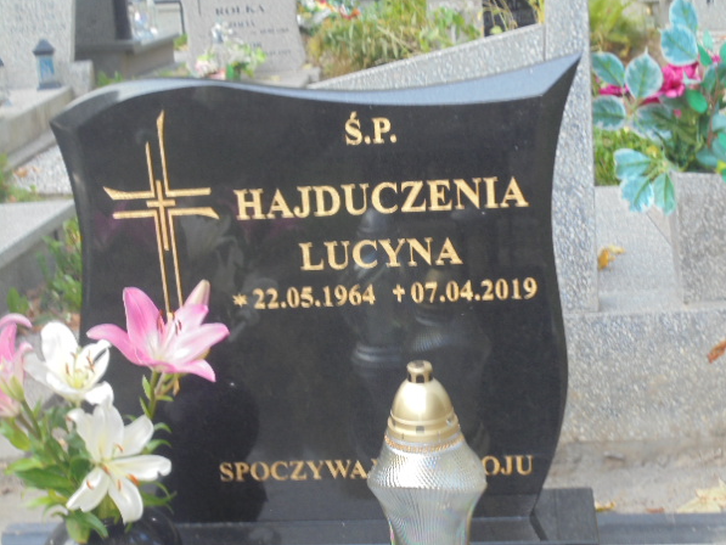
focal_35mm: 60
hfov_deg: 32.2
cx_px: 387
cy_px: 265
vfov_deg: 24.4
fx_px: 1259
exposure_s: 1/30
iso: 200
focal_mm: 10.1
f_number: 5.2
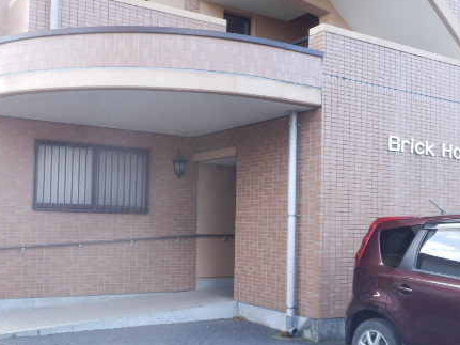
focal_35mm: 49
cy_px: 206
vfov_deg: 29.6
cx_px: 207
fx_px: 651
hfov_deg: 38.9
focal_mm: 5.9
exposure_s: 1/60
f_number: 3.7
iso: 80
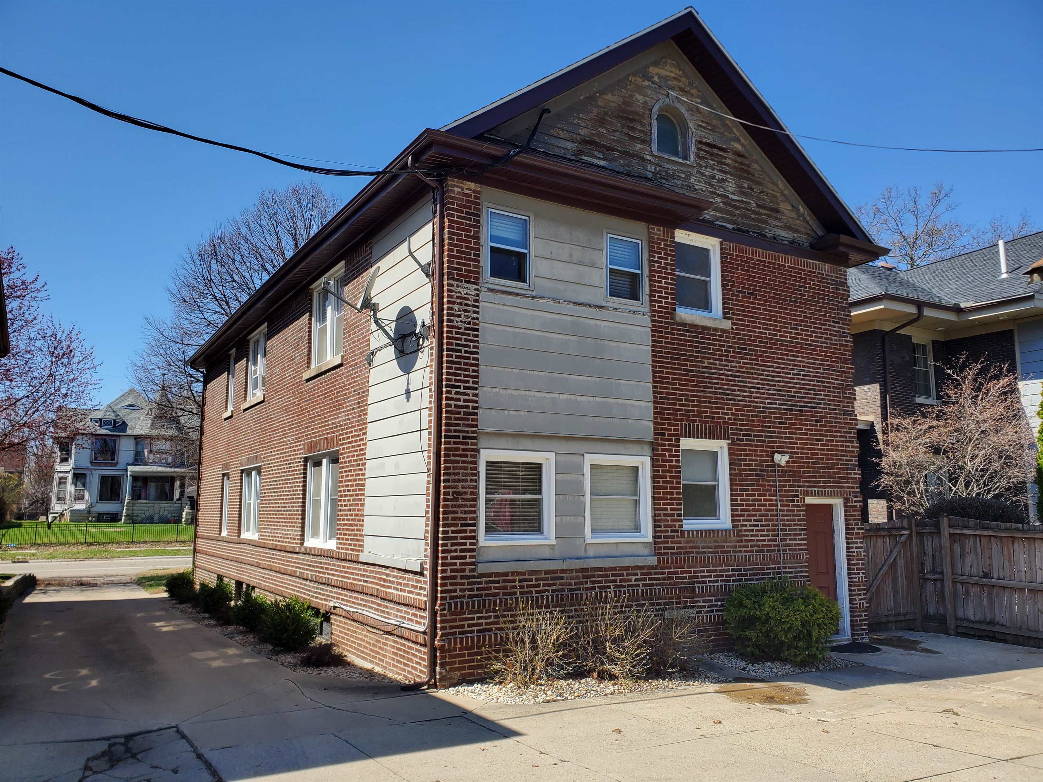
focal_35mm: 26
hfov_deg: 67.3
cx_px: 522
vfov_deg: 53.1
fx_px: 783
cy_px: 391
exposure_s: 1/957
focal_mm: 4.3
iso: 50
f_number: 2.4
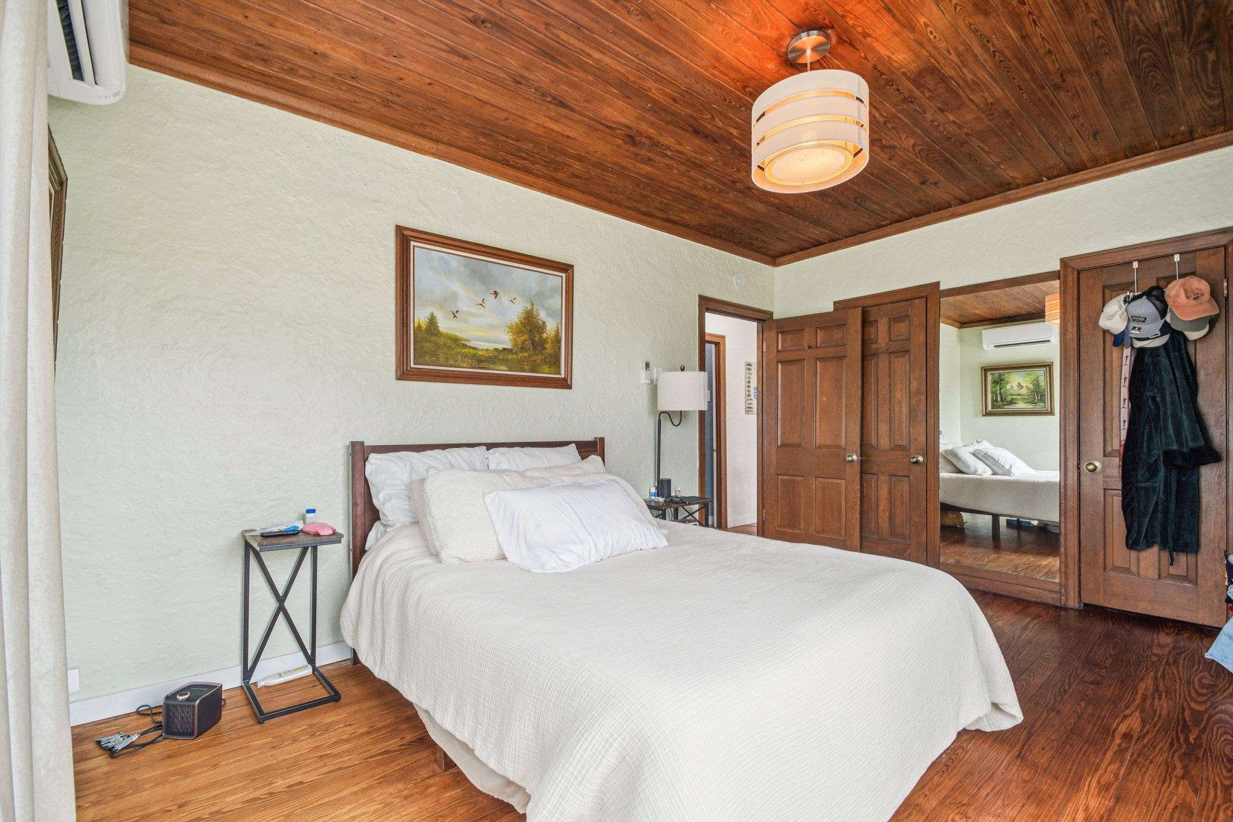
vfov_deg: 77.3
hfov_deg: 100.4
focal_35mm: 15
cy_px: 411
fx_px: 514
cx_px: 616
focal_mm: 10
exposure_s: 1/15
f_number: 8
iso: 400
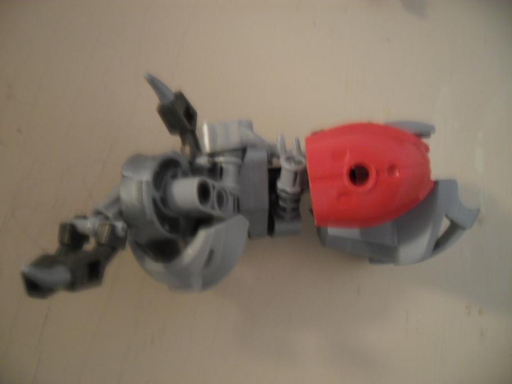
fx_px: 518
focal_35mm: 35
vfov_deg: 40.7
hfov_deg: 52.6
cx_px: 256
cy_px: 192
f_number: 2.8
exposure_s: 1/1.43
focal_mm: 6.2
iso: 200
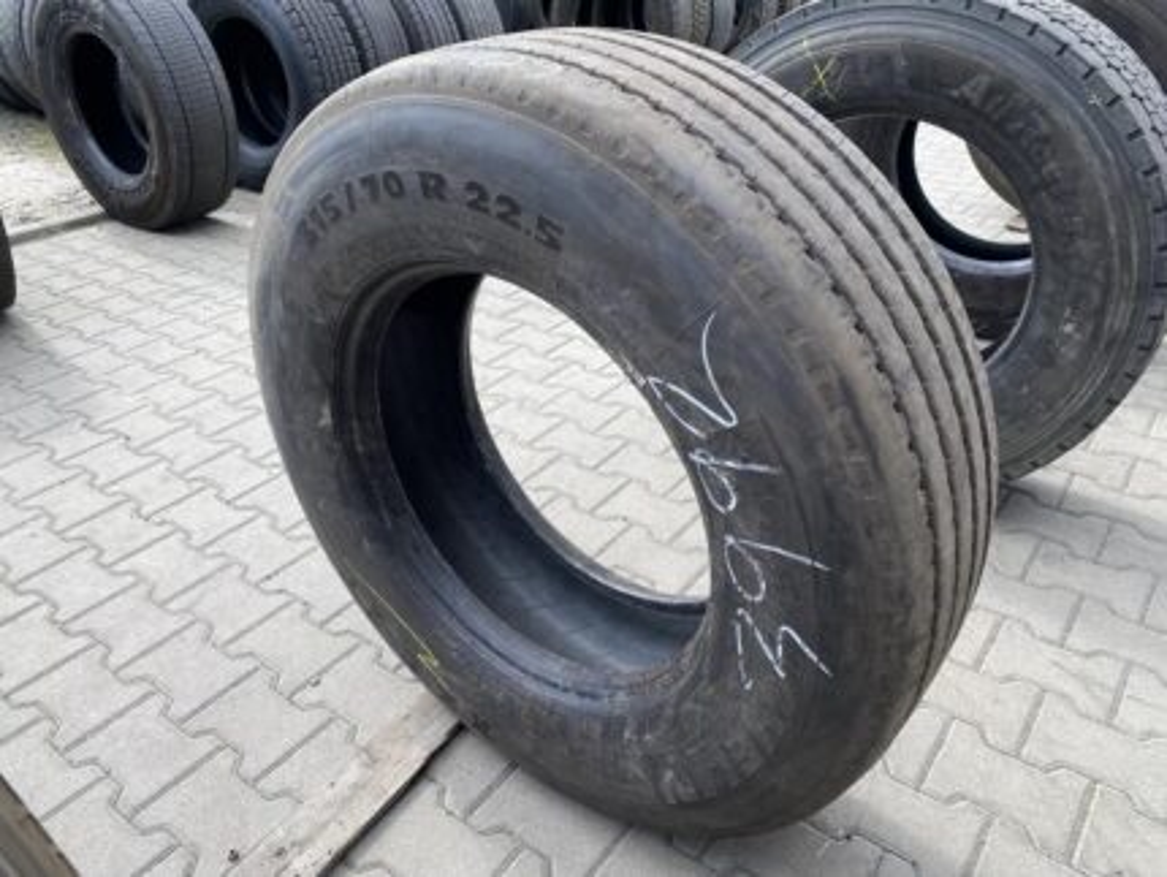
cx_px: 584
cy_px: 438
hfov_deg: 67.3
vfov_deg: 53.1
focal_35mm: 26
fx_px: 877
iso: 32
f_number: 1.8
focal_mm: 4.25
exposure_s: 1/508
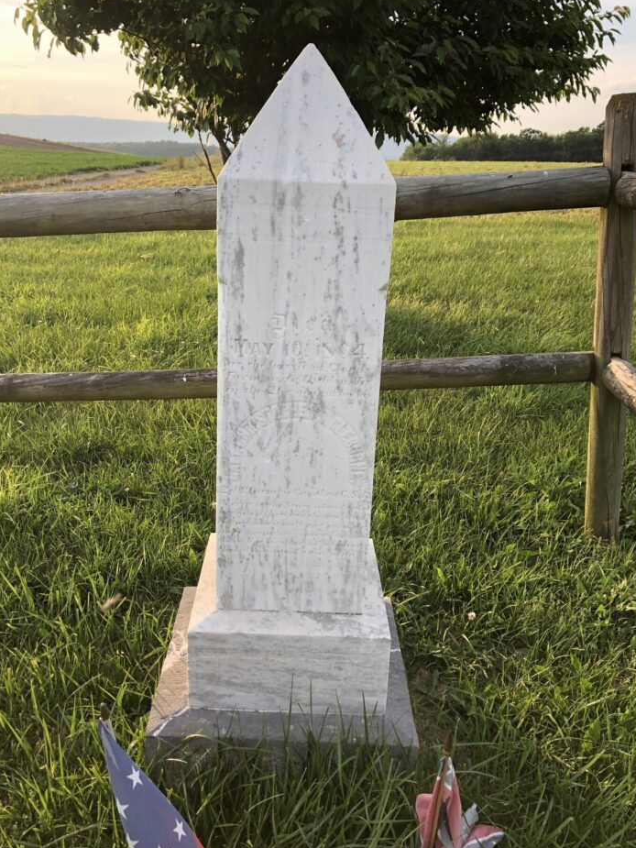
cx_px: 291
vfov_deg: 58.3
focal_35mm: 31
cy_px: 417
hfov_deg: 45.4
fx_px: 759
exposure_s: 1/384
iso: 20
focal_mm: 3.99
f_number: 1.8
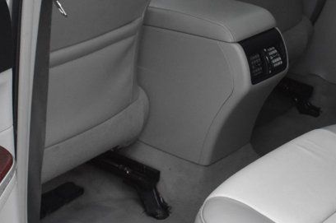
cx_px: 289
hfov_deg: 20.5
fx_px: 914
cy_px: 70
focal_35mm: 98
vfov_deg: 13.9
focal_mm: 26
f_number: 11
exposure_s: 1/400
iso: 2500
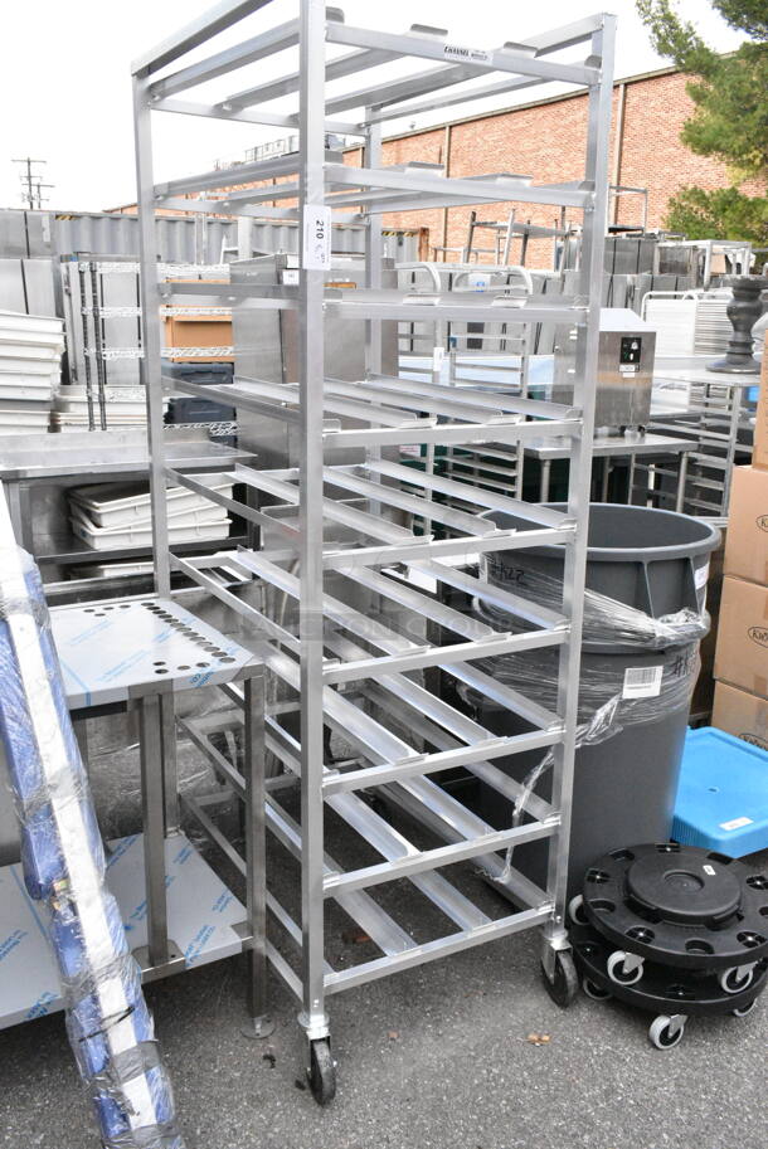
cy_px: 574
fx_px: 1006
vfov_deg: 59.5
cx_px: 384
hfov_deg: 41.8
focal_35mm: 32
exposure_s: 1/800
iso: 6400
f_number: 14
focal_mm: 21
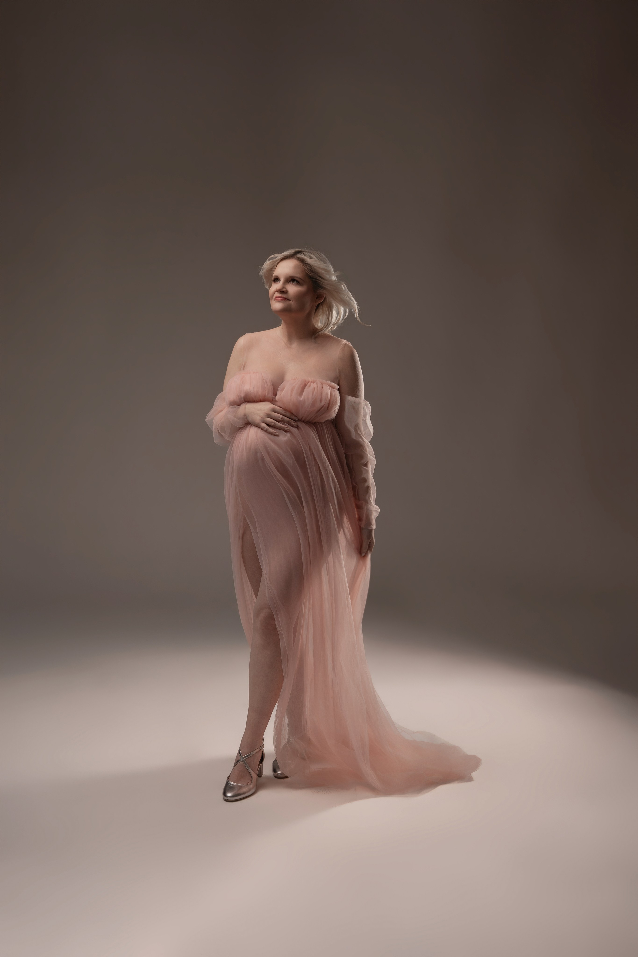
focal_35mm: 50
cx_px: 319
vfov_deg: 39.6
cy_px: 478
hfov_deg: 27.0
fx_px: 1329
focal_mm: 50
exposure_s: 1/160
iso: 160
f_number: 5
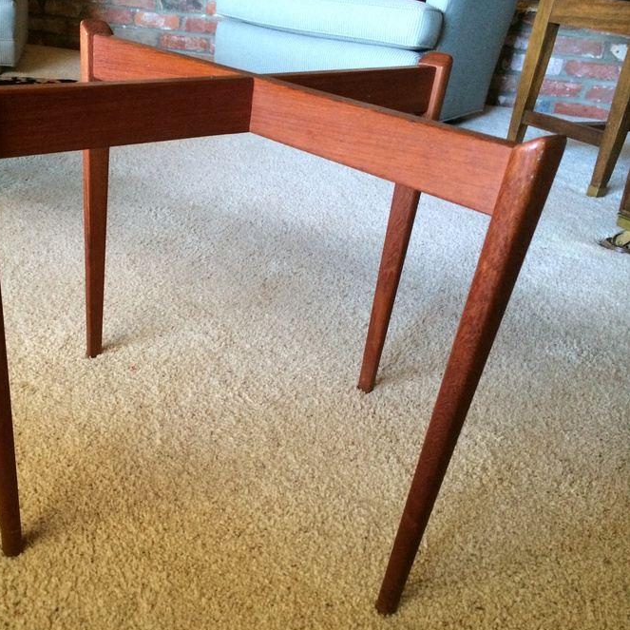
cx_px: 203
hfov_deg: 45.3
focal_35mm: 36
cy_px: 319
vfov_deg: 46.0
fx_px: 741
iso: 320
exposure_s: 1/30
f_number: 2.2
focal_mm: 4.12
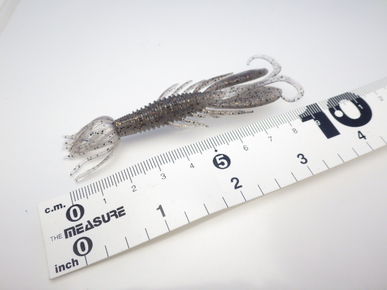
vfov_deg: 45.4
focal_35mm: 31
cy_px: 145
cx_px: 194
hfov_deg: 58.4
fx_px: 347
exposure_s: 1/45
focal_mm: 5.5
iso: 250
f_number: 3.1
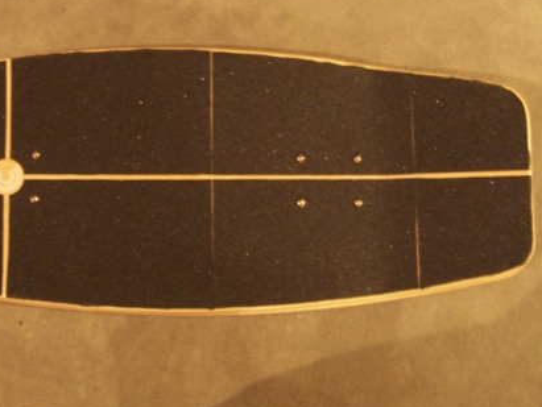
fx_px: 878
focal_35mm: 56
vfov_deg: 26.0
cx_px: 152
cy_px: 129
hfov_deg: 33.8
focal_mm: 6
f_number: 3
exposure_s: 1/2
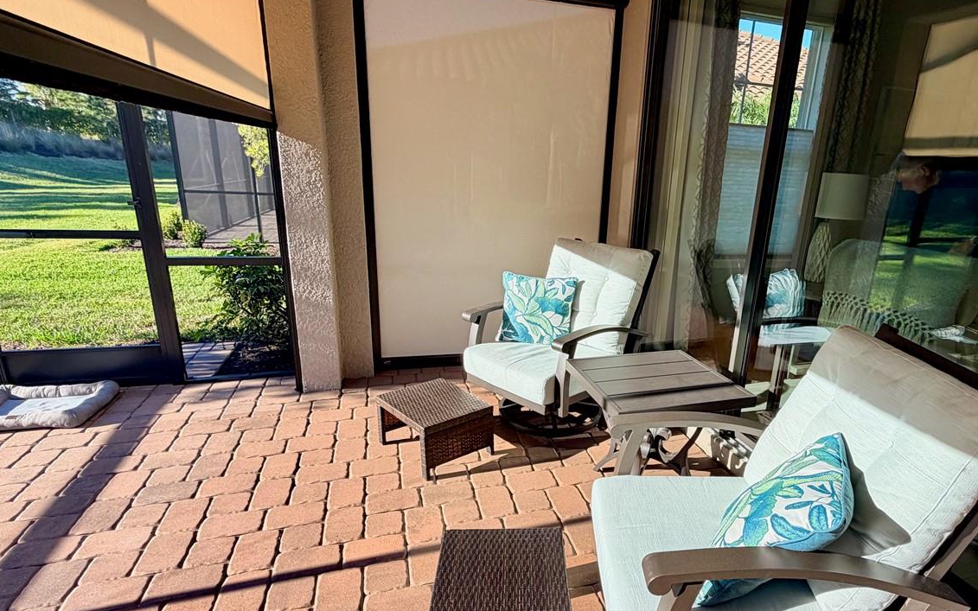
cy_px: 343
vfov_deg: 57.1
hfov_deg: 81.7
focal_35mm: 21
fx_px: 560
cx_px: 564
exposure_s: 1/344
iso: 50
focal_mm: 2.22
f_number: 2.2
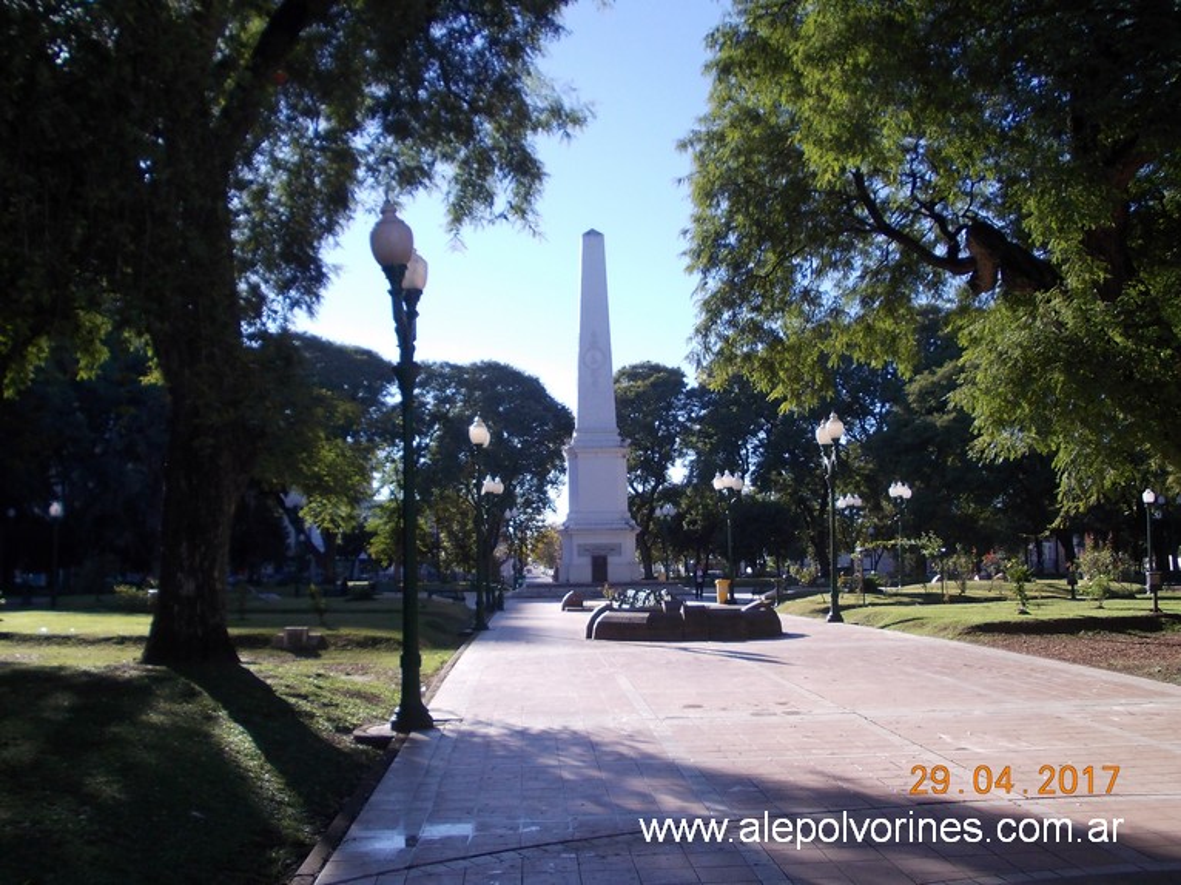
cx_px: 590
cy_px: 442
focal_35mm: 38
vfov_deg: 37.7
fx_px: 1296
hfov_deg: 49.0
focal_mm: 5.3
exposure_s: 1/160
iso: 80
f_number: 6.2
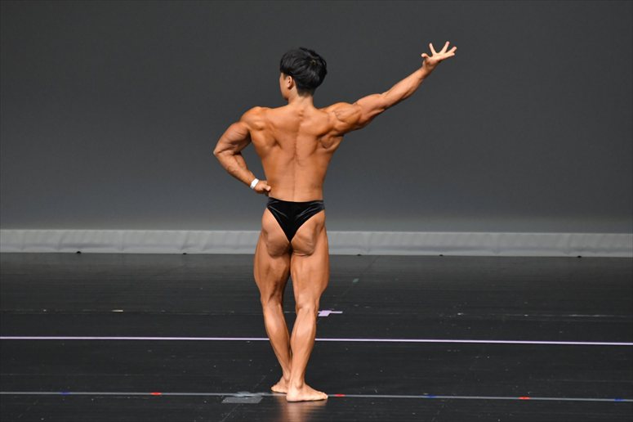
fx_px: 6063
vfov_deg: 4.0
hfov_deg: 6.0
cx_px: 316
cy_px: 211
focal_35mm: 345
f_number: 5.6
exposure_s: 1/400
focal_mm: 230
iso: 4000
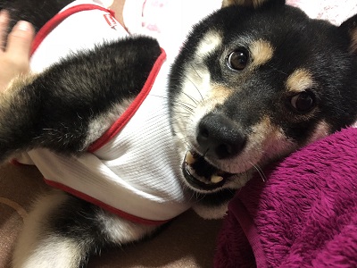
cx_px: 178
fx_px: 299
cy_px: 134
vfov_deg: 48.2
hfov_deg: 61.7
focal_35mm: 29
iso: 400
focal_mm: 3.99
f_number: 1.8
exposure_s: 1/33
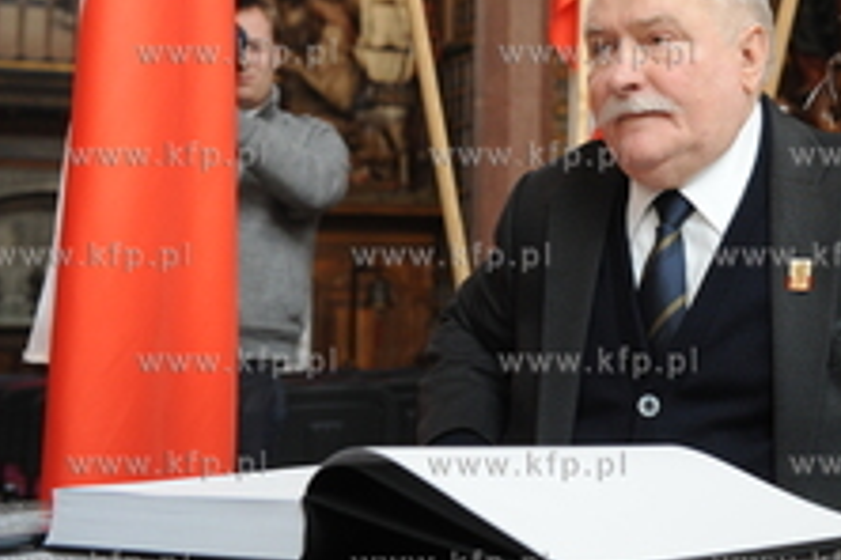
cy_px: 102
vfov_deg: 16.7
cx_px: 731
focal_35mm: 81
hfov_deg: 24.5
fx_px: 1892
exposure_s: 1/160
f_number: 4
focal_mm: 45
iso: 1600
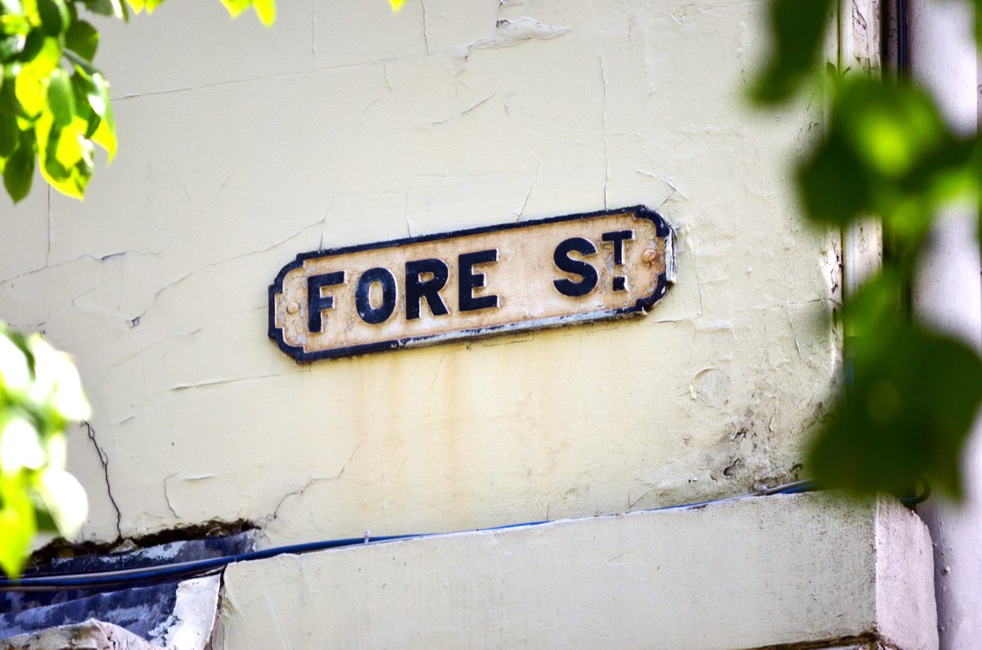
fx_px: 8167
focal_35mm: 300
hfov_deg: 6.9
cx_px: 491
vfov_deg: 4.6
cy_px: 325
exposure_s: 1/1000
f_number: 5.6
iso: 400
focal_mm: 200
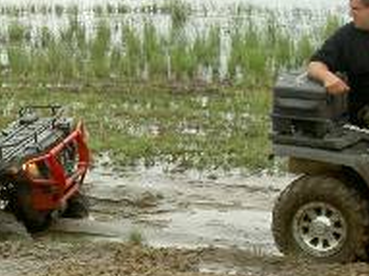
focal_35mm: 131
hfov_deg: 14.9
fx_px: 1396
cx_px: 17
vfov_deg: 11.3
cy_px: 179
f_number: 4.7
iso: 50
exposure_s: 1/100
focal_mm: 8
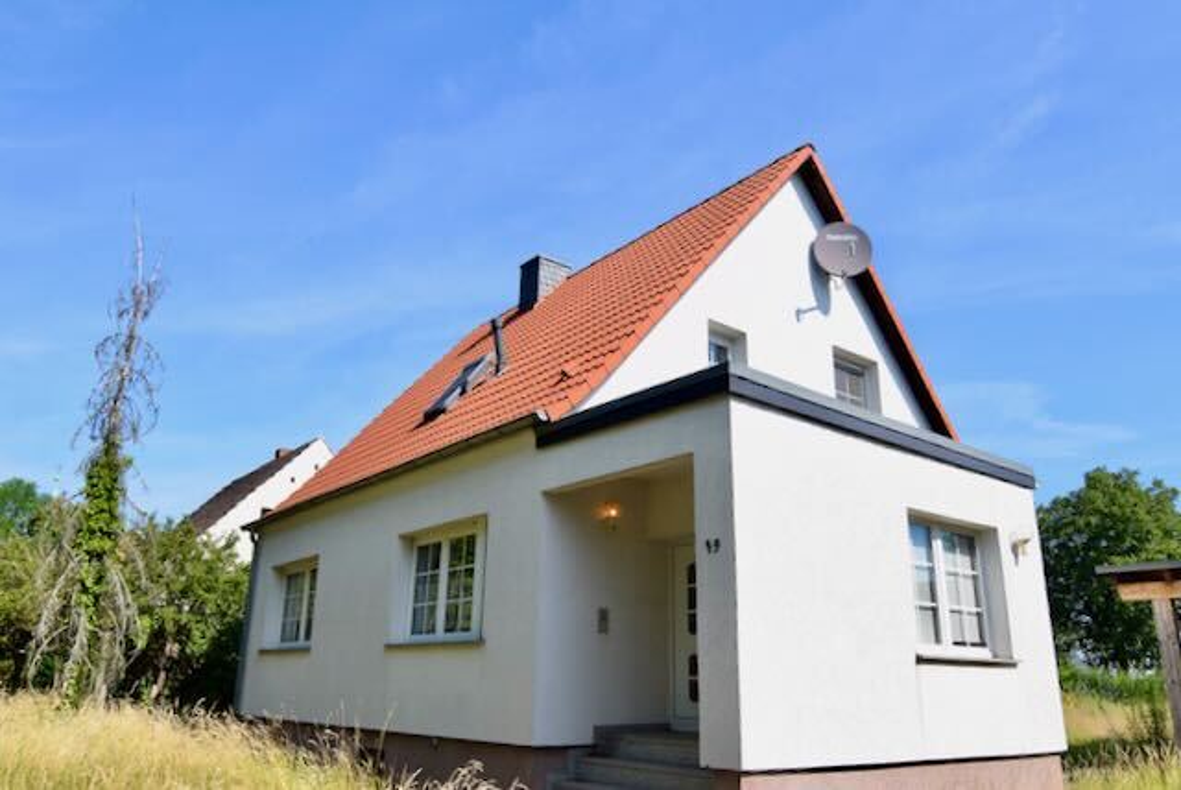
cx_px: 590
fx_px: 739
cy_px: 395
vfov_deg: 56.3
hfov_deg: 77.3
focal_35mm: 22
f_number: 10
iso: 200
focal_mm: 15
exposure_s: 1/400
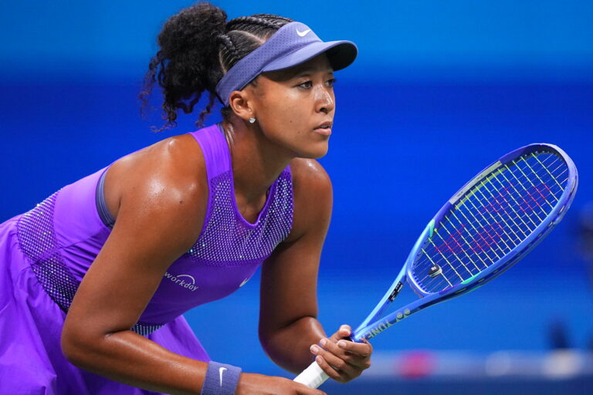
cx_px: 296
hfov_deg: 3.4
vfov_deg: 2.3
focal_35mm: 600
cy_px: 198
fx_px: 9883
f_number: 2.8
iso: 5000
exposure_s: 1/1600
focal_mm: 400
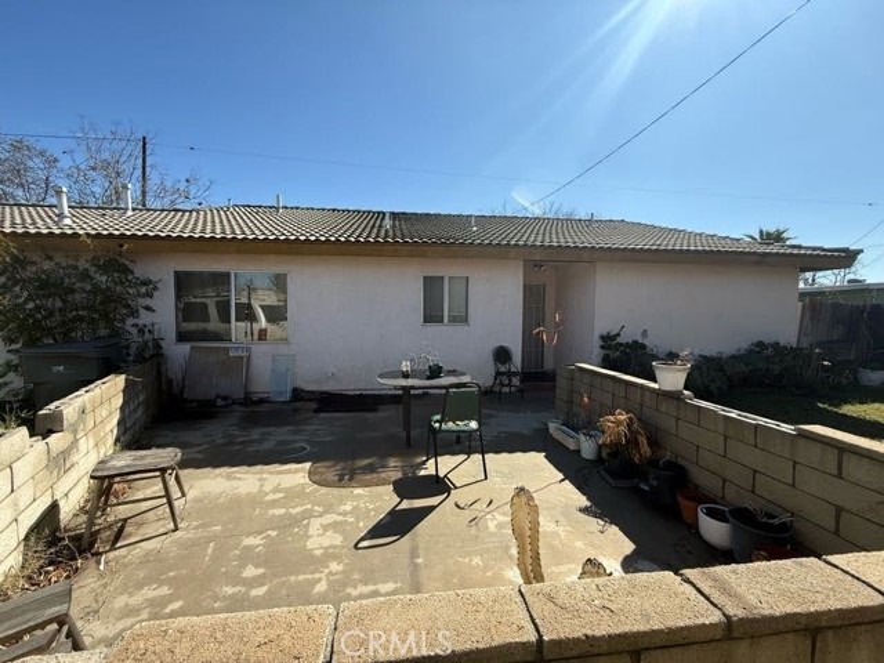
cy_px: 332
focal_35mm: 14
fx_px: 358
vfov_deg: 85.7
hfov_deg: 102.1
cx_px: 442
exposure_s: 1/1464
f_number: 2.2
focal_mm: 2.22
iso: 64
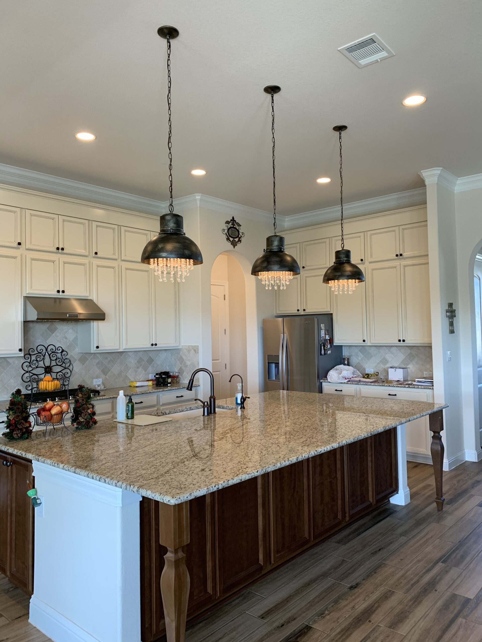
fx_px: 483
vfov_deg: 67.3
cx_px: 241
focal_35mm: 26
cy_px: 321
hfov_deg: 53.1
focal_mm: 4.25
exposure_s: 1/60
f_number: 1.8
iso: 100
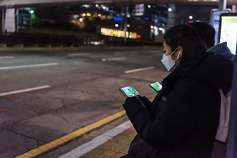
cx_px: 118
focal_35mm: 44
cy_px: 79
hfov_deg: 44.5
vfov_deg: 30.5
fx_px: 290
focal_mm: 44
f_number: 2.8
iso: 1250
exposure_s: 1/40
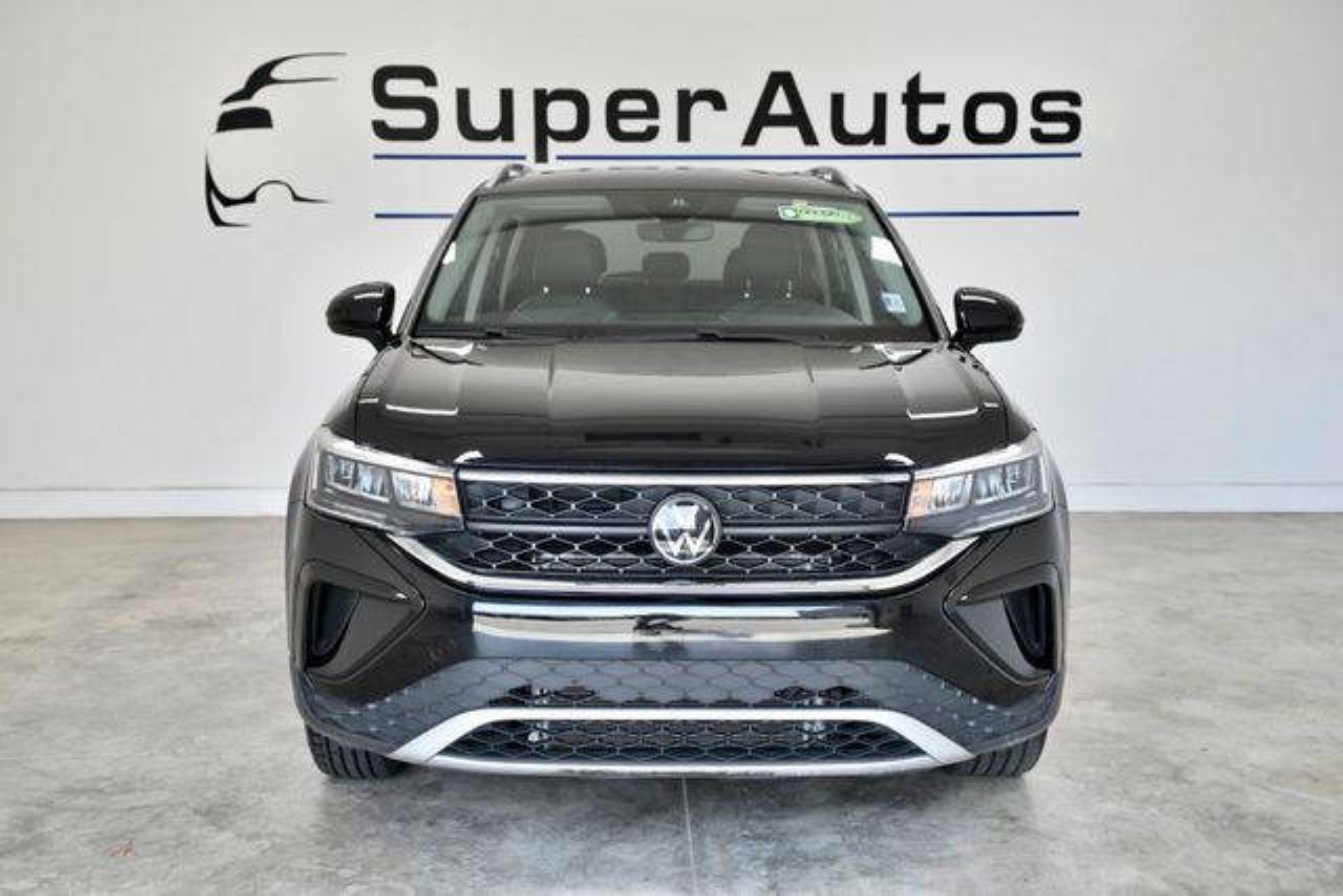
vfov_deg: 31.9
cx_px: 672
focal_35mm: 42
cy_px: 448
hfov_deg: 46.4
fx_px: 1567
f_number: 4.5
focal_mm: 42
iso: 640
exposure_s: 1/400
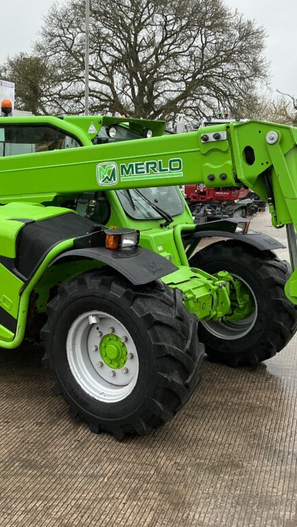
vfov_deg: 49.4
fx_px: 574
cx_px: 126
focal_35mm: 41
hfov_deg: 29.0
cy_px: 264
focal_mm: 3
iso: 25
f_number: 1.8
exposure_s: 1/370
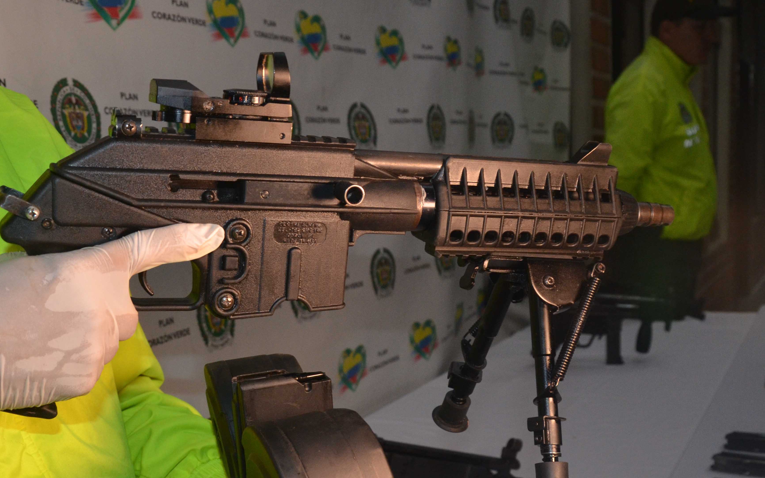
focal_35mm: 46
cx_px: 318
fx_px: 953
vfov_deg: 28.0
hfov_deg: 43.6
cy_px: 301
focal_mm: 21
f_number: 5
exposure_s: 1/60
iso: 1000
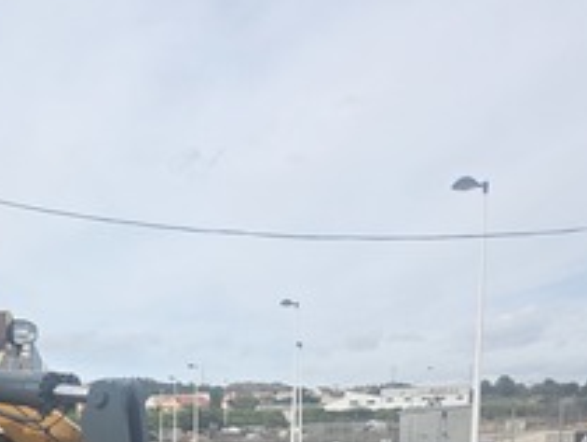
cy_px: 548
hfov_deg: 28.7
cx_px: -80
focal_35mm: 60
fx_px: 1019
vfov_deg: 22.3
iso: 80
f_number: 1.7
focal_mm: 6.3
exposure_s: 1/4434
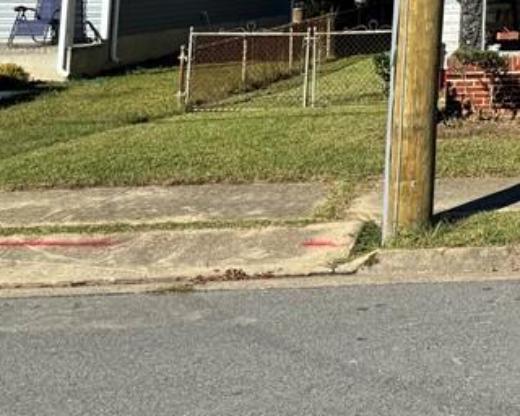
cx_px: 782
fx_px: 1154
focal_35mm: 75
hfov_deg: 21.3
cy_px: -171
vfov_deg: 18.5
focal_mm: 6.86
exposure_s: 1/4310
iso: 80
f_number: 1.78
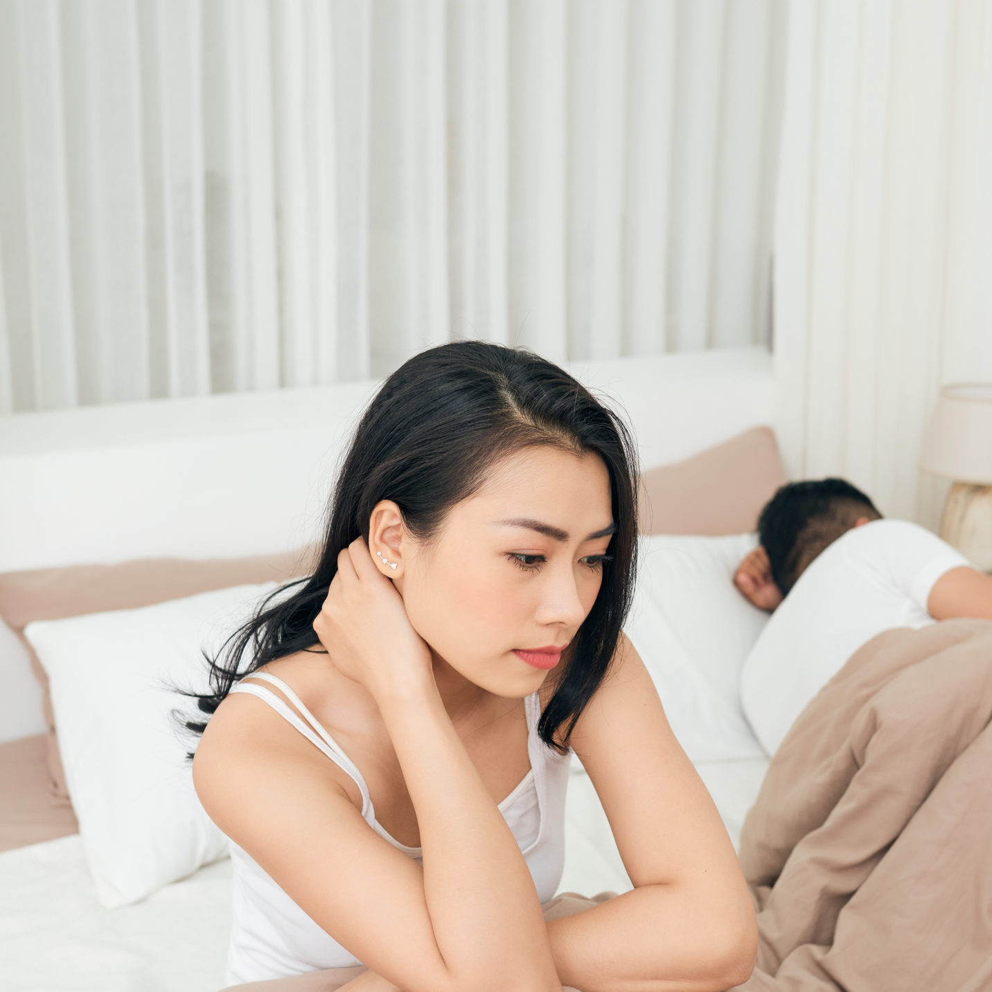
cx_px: 525
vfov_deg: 32.1
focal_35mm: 53
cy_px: 576
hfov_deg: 32.2
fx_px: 1718
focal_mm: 35
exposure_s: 1/160
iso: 400
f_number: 4
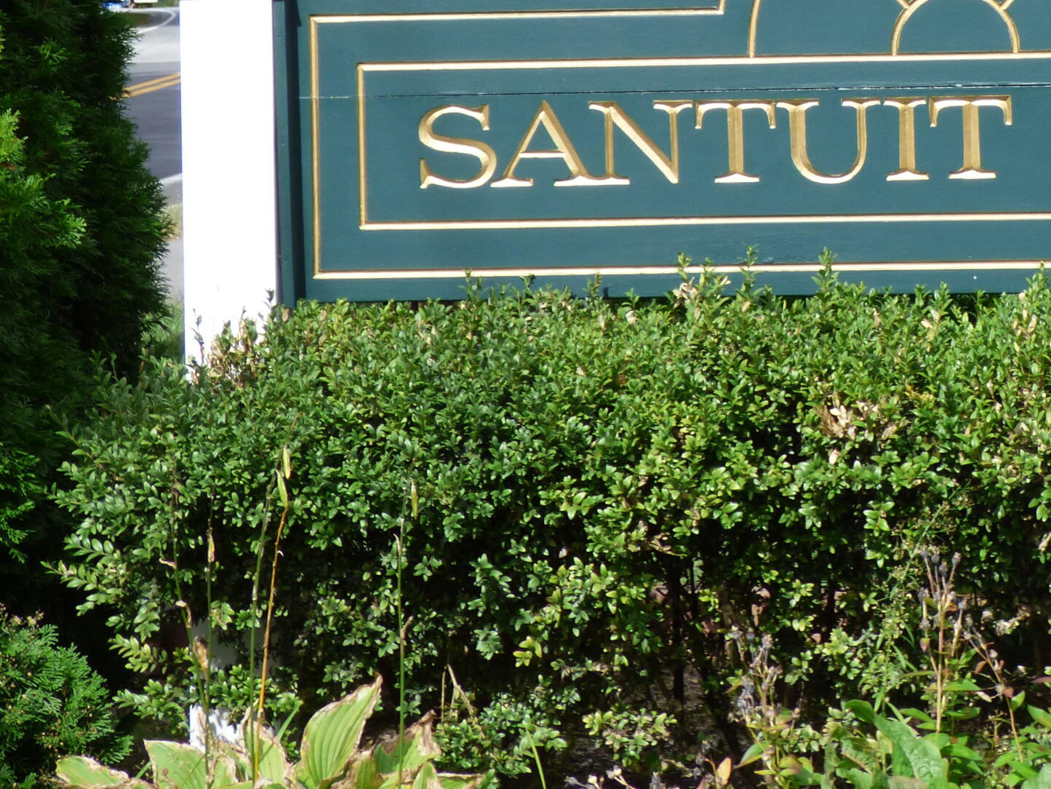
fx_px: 3340
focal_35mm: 110
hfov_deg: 17.7
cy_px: 0
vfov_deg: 13.3
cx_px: 836
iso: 100
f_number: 3.9
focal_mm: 9.1
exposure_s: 1/640
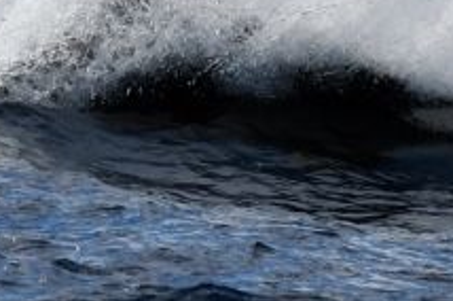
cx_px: 343
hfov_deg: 2.5
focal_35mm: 842
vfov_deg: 1.6
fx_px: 10579
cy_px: -245
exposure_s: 1/2000
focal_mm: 150
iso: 360
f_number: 8
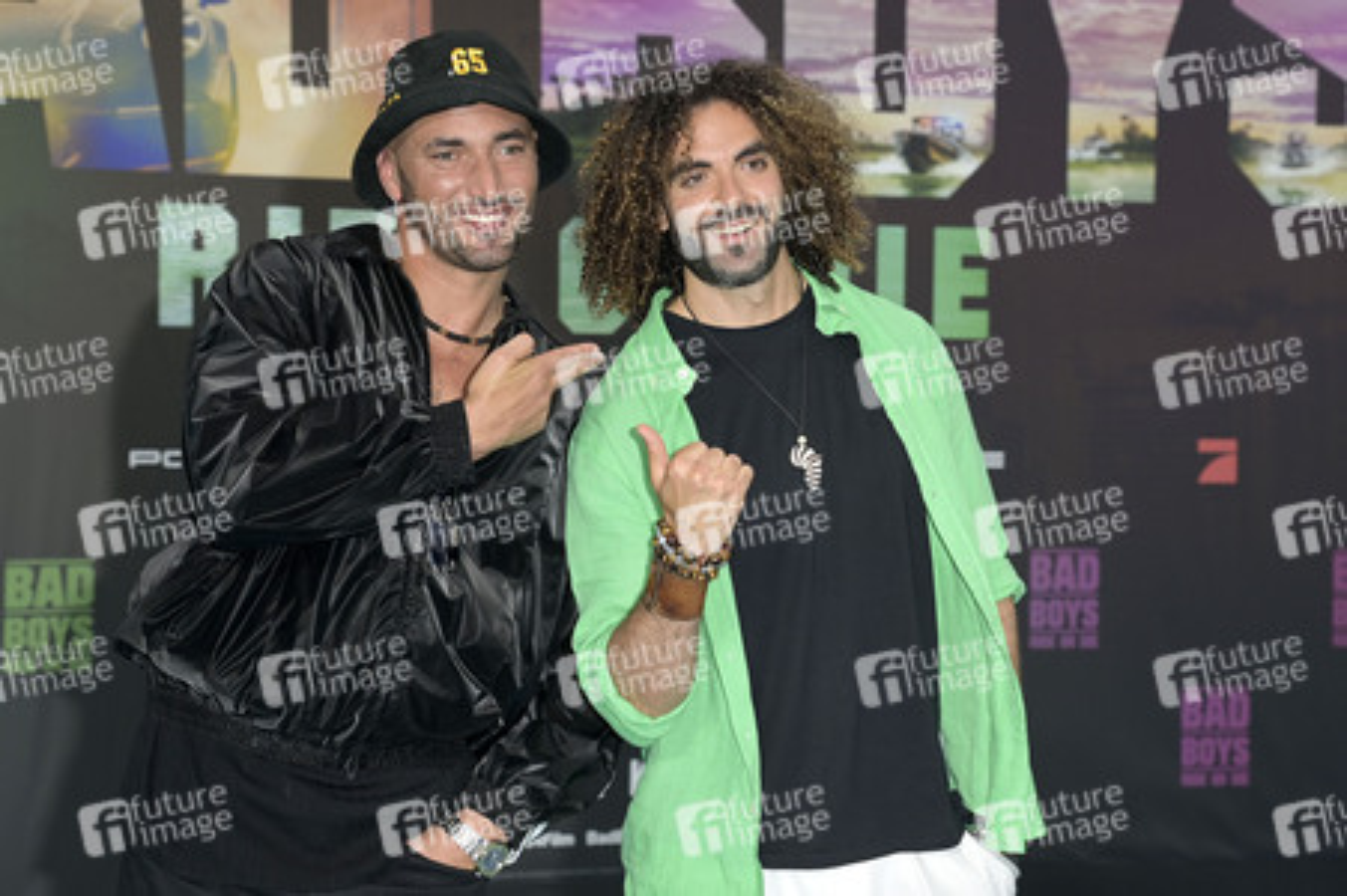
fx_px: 3066
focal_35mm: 82
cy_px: 448
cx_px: 674
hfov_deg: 24.8
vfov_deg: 16.6
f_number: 5.6
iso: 320
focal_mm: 82
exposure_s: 1/250
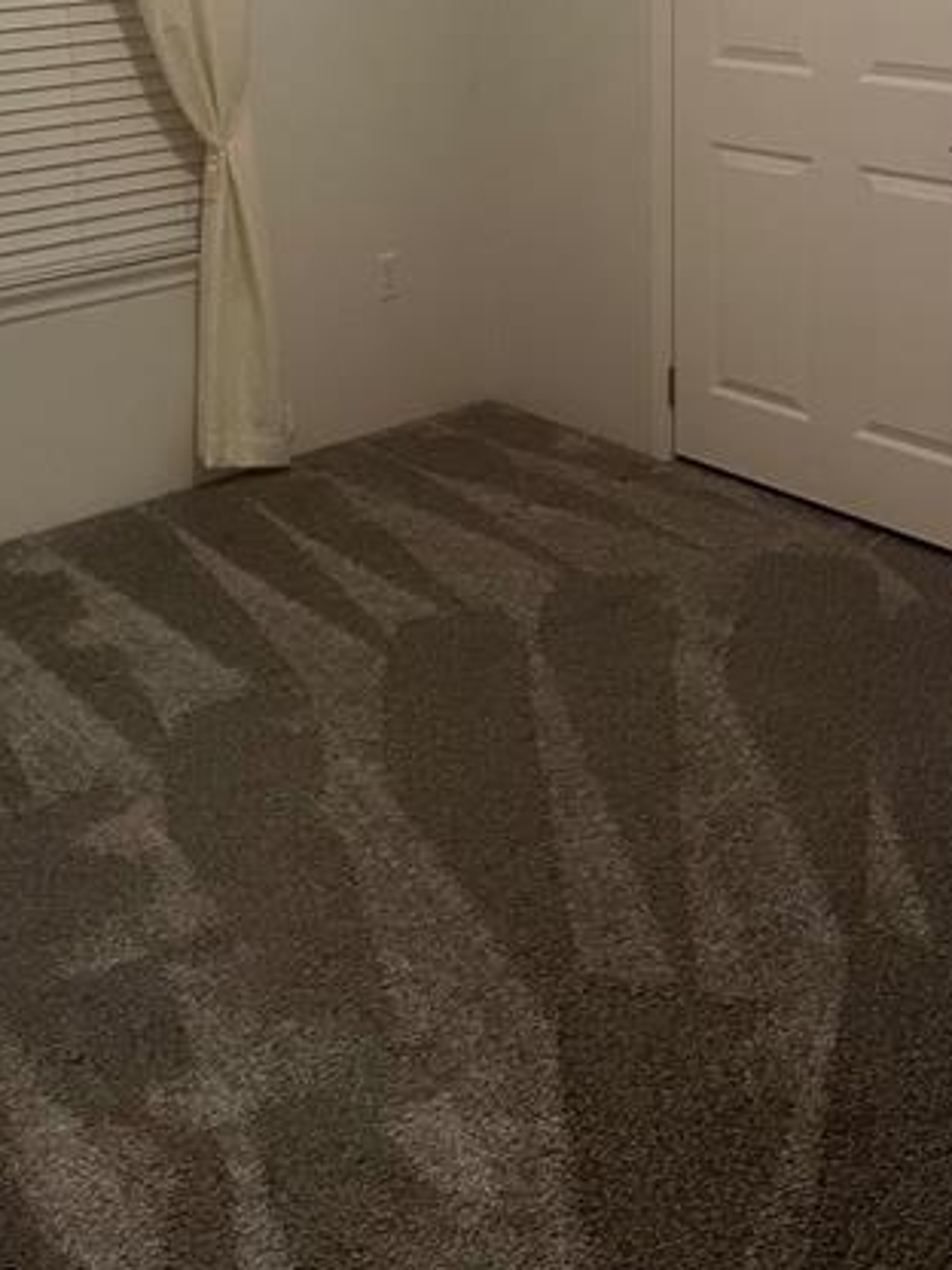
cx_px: 363
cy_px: 107
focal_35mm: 48
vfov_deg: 36.9
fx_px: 1760
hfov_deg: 30.2
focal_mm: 5.1
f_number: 1.6
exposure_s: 1/60
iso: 200
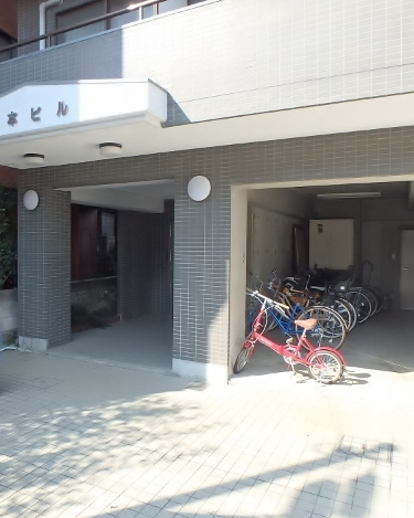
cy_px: 264
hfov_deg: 50.9
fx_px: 429
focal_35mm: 28
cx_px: 151
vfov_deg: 62.2
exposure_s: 1/320
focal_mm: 3.7
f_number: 3.5
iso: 125
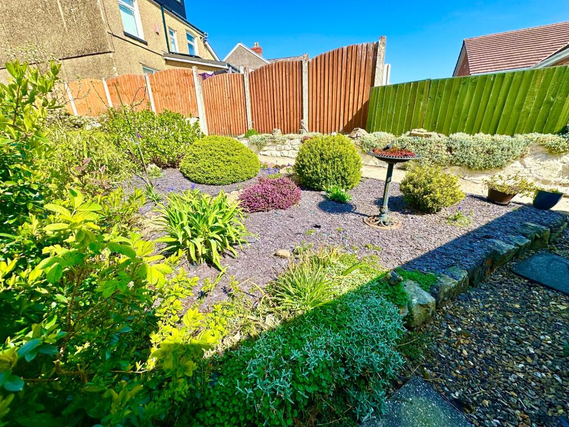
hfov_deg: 102.1
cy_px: 214
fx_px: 230
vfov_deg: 85.7
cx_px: 284
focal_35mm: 14
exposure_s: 1/1147
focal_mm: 2.22
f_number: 2.2
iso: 50
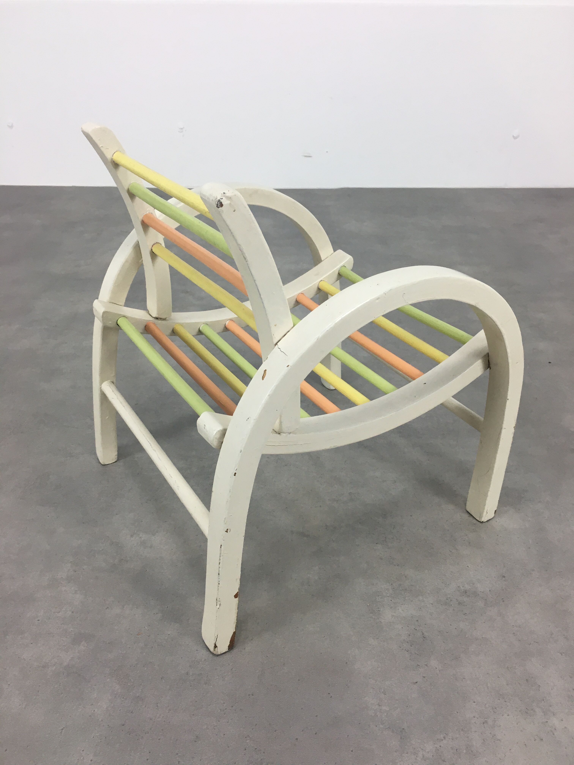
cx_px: 287
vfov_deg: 61.7
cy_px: 382
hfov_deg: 48.2
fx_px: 641
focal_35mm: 29
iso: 40
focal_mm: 4.15
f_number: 2.2
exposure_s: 1/33
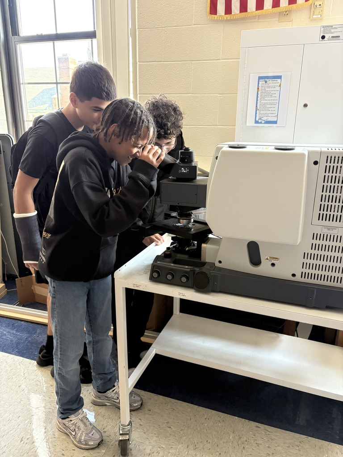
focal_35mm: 26
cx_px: 172
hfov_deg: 53.1
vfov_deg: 67.3
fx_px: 344
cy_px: 228
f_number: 1.6
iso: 200
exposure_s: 1/60
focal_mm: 5.96
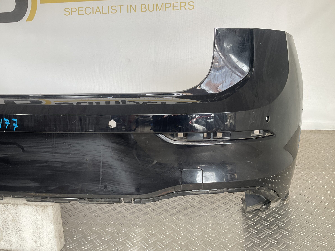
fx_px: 300
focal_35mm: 31
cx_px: 160
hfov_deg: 58.3
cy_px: 121
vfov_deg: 45.4
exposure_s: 1/120
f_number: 1.8
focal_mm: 3
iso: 32
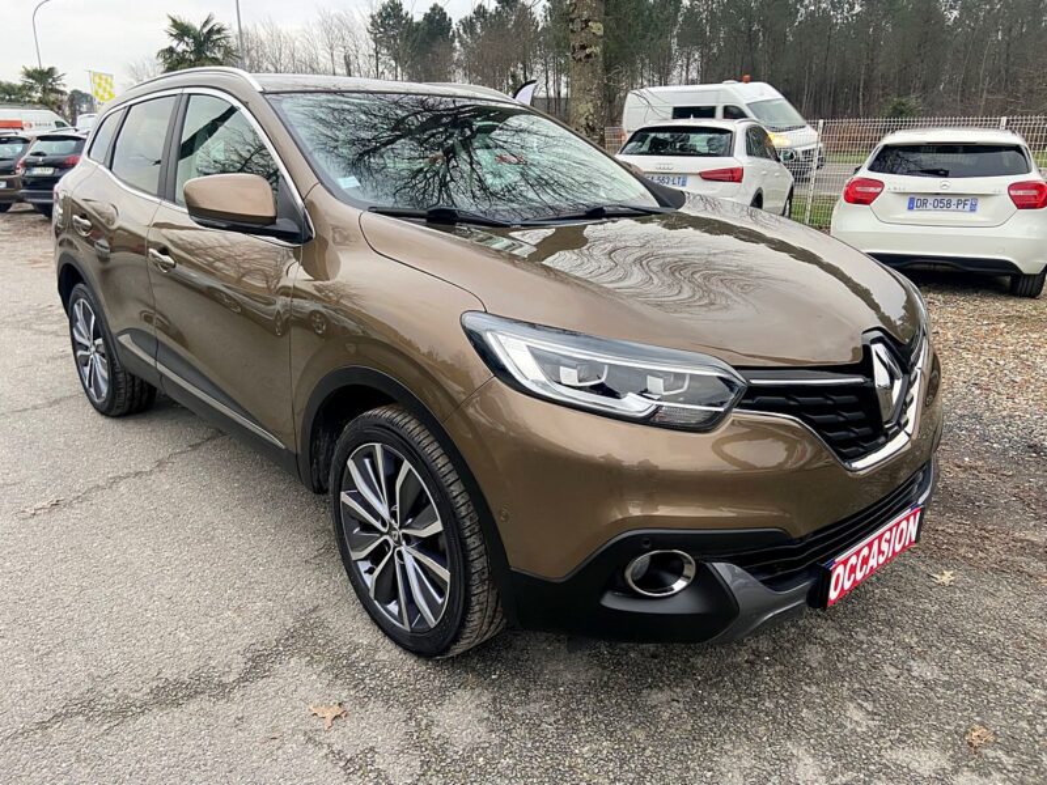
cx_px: 524
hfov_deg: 67.3
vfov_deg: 53.1
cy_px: 392
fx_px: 786
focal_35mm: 26
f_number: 1.8
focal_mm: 4.25
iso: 125
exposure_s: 1/96
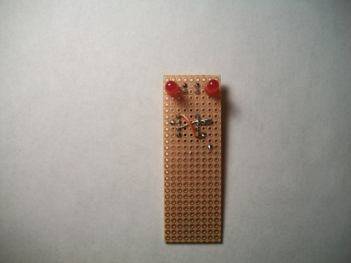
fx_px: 324
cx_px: 176
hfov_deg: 56.8
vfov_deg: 44.2
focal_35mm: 32
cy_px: 132
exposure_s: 1/160
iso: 80
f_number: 2.9
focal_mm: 5.7
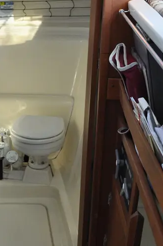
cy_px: 118
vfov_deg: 30.6
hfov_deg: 20.4
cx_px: 39
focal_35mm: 66
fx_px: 450
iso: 400
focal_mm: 18
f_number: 4.5
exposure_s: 1/80
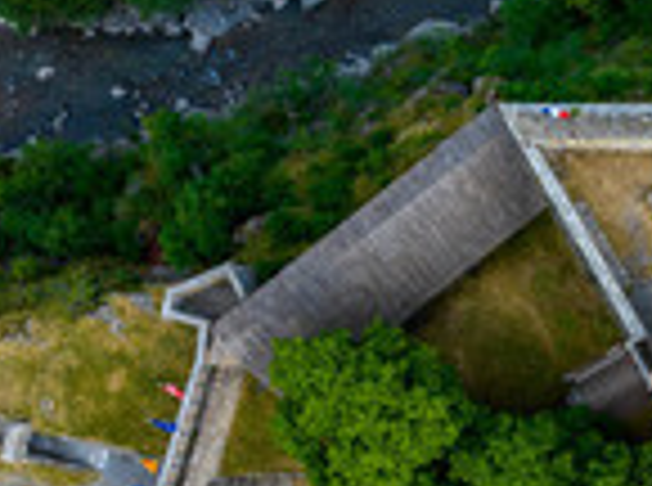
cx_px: 728
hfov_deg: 28.3
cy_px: 382
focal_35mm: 62
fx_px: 1165
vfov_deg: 23.2
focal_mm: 12.3
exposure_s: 1/640
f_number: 3.5
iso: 200
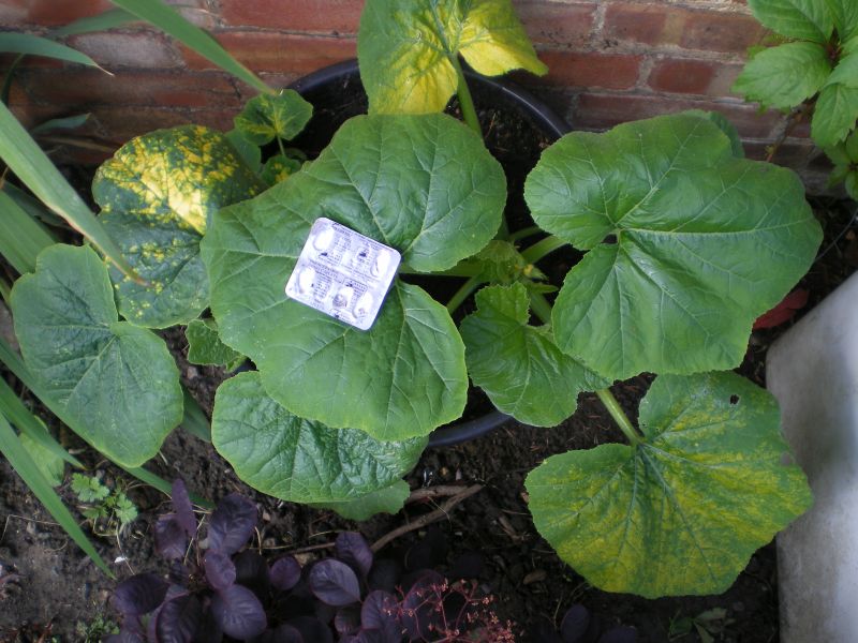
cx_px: 429
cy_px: 322
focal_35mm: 38
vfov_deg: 37.7
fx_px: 942
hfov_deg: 49.0
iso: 64
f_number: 3.1
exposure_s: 1/50
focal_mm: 6.3
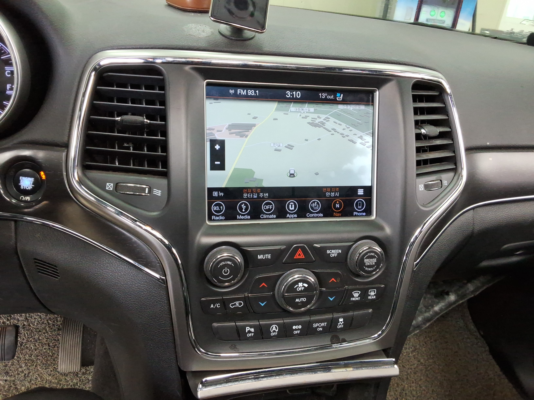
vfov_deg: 49.7
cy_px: 200
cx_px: 267
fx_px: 432
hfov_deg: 63.4
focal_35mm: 28
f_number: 1.9
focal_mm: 2.91
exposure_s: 1/40
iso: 151
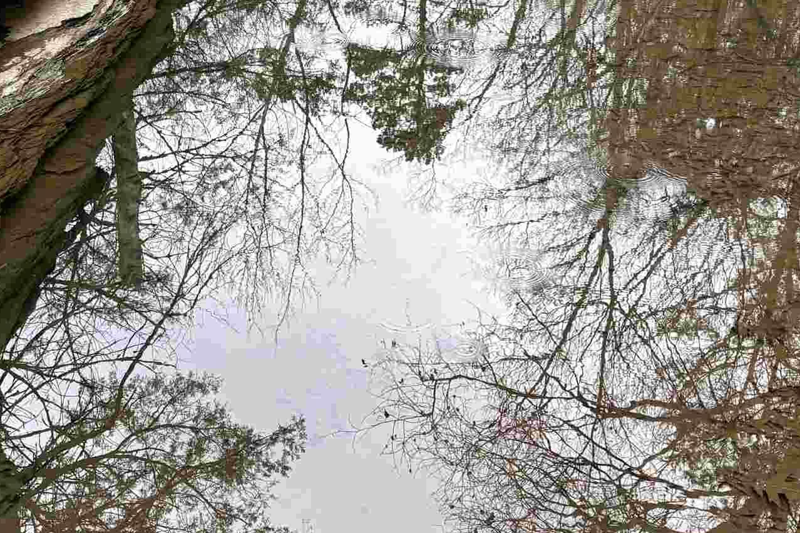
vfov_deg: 20.4
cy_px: 18
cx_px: 336
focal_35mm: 65
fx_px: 1444
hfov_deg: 30.9
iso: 125
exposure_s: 1/73
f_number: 1.6
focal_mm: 5.96
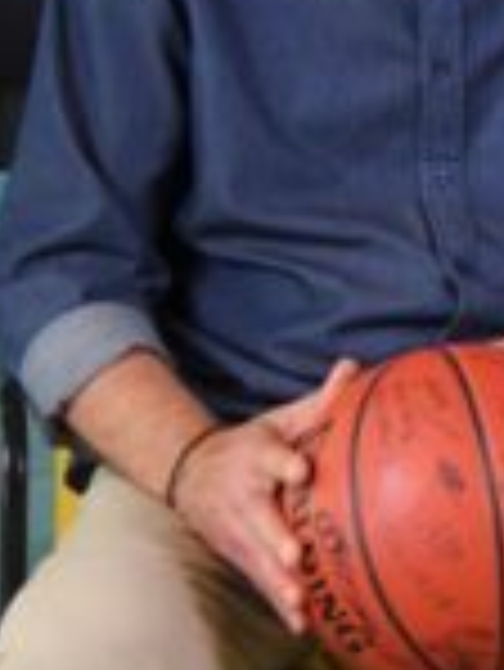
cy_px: -103
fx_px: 3896
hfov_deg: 7.0
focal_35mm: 201
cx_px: 1161
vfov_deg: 9.7
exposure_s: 1/500
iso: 5000
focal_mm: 52
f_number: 4
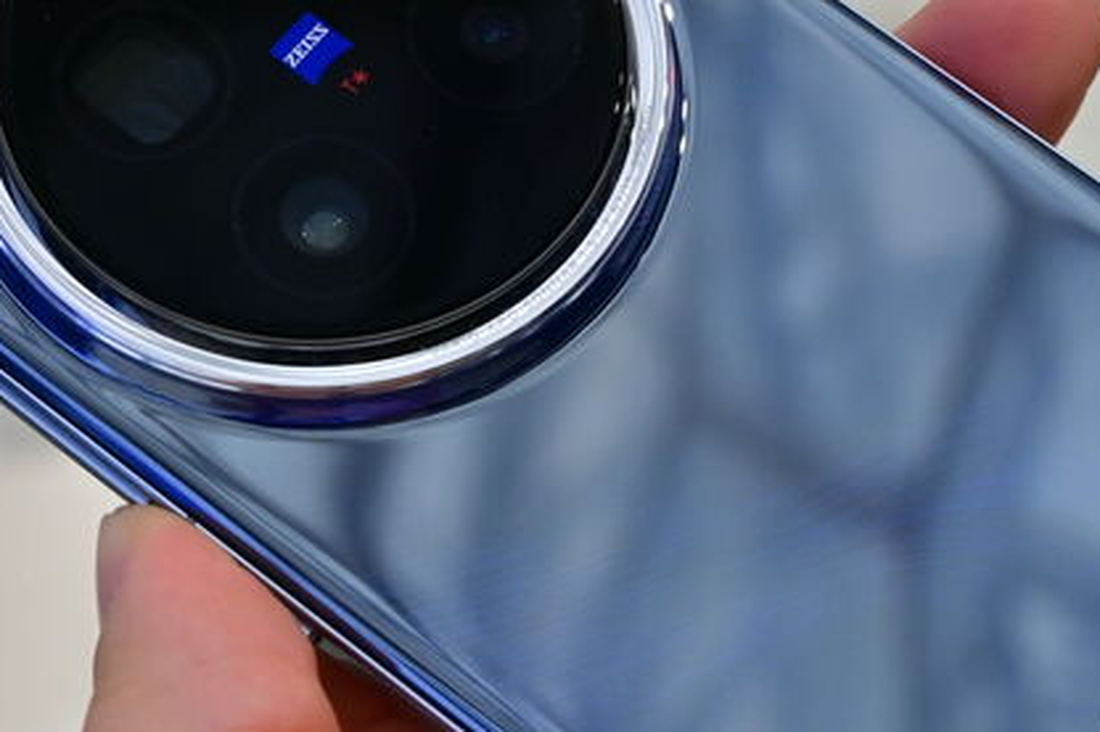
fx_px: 2963
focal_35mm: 97
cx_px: 524
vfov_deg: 14.0
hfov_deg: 21.0
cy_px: 148
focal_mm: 28
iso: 320
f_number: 6.3
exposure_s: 1/160
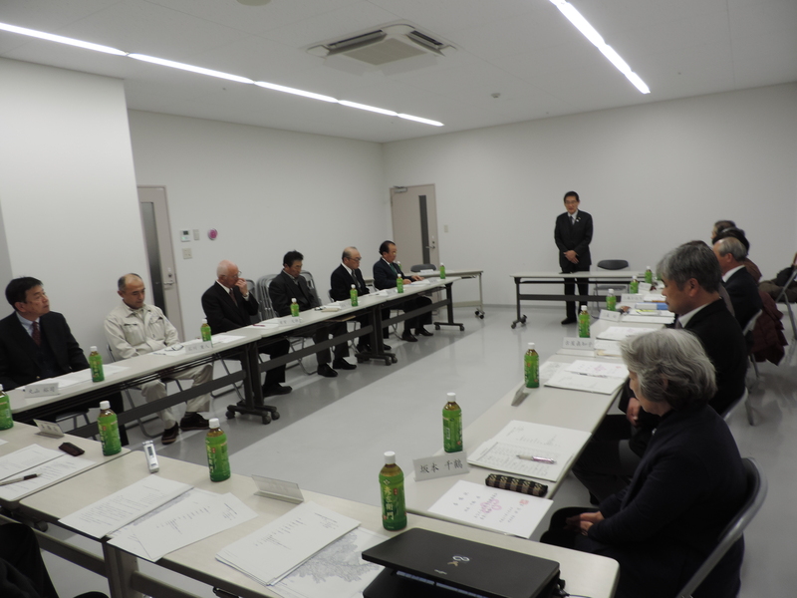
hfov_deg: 71.6
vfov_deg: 56.8
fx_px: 553
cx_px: 398
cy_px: 299
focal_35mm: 24
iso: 80
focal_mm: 4.3
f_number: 3
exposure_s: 1/30
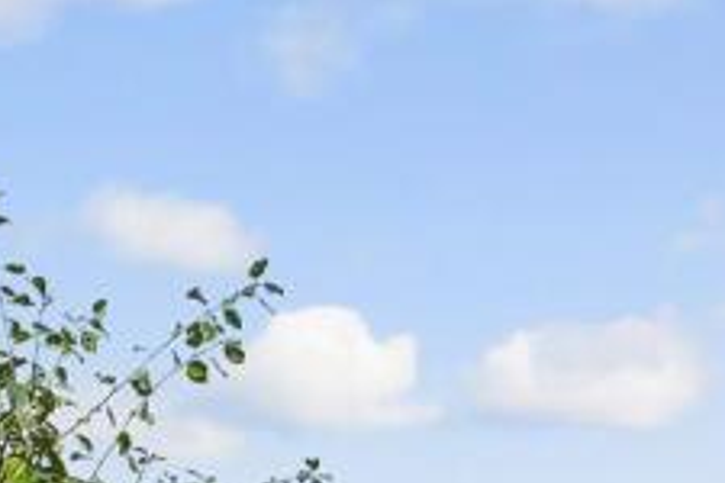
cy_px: 990
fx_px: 2296
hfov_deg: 17.3
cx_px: -90
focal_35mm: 114
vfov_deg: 10.9
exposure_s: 1/200
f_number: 8
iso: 160
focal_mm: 17
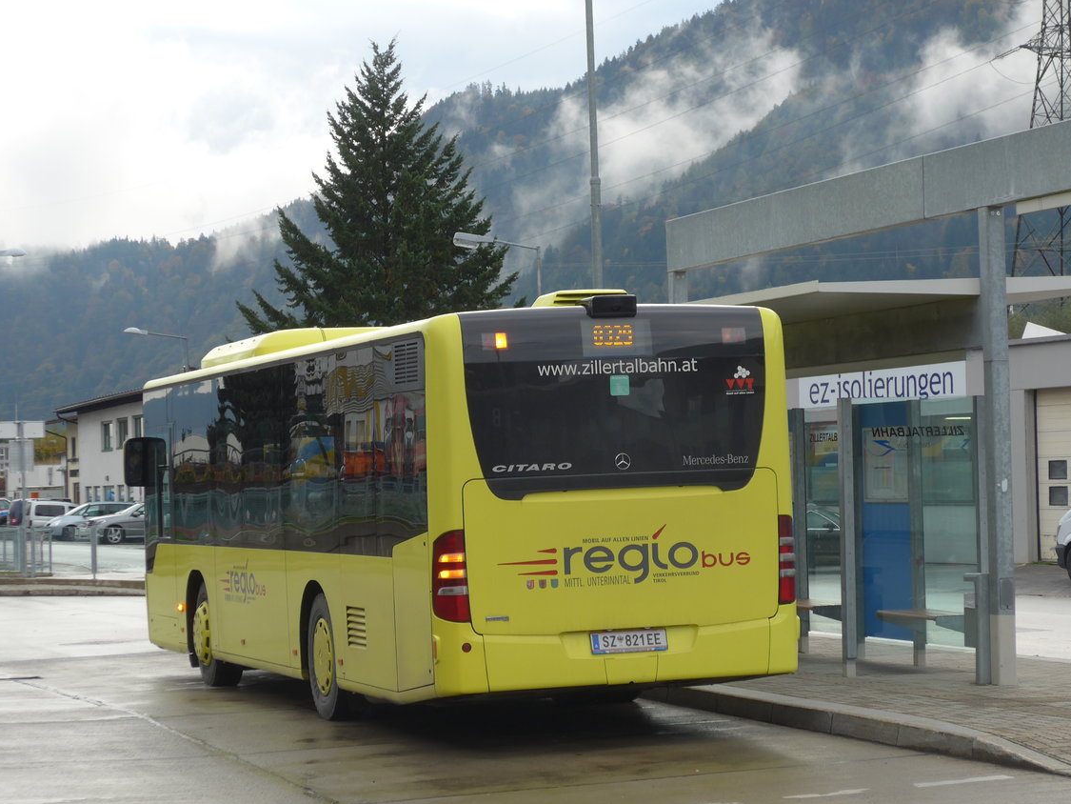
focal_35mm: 96
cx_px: 522
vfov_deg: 15.4
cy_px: 427
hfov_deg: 20.4
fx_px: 2971
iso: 80
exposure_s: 1/160
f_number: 4.6
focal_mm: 18
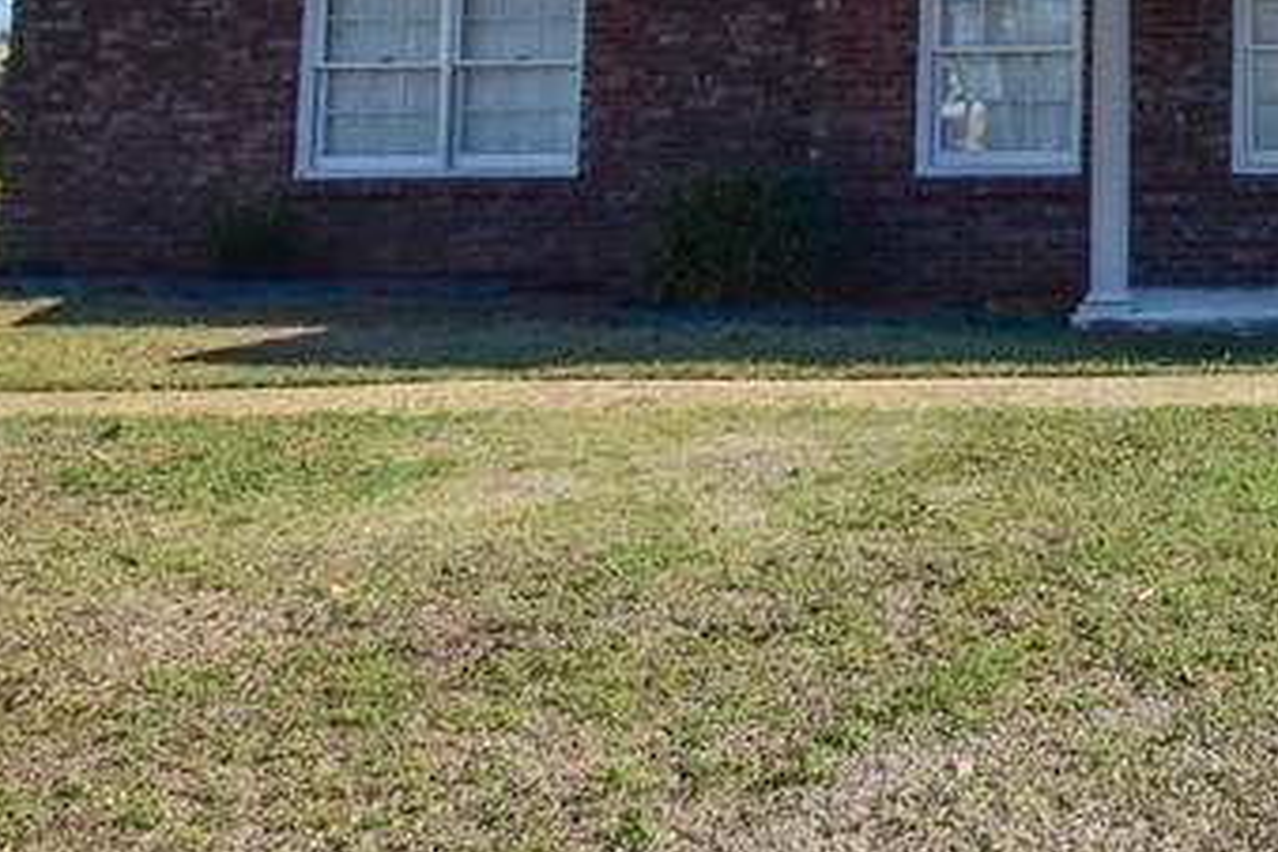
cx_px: 1531
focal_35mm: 48
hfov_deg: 33.5
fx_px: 1704
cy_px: -40
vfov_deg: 26.3
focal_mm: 10
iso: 400
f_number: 11
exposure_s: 1/400
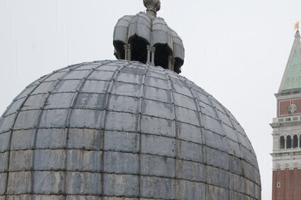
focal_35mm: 36
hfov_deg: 46.3
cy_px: 241
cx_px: 287
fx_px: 301
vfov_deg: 30.9
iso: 800
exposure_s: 1/320
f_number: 9
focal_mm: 14
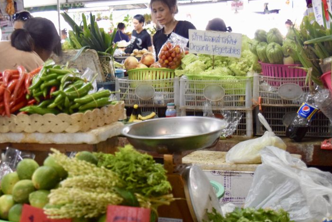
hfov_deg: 30.2
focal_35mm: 66
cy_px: 158
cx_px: 98
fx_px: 609
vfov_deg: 20.5
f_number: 4.2
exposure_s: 1/60
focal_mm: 30
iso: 2800
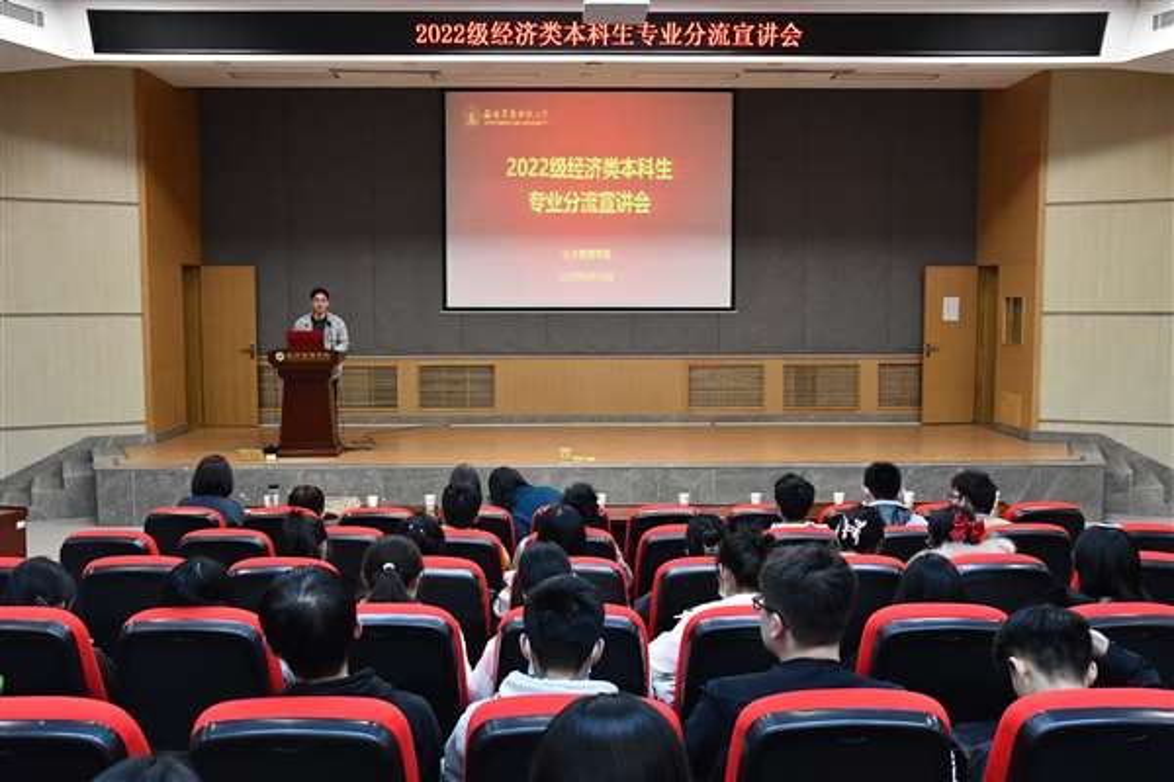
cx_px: 587
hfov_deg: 57.2
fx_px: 1076
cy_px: 391
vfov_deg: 40.0
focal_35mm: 33
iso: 2500
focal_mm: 22
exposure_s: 1/80
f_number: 5
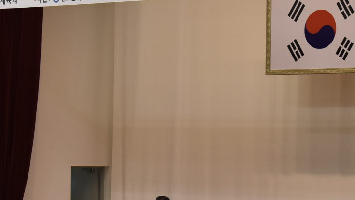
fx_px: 1535
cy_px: 213
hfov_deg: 13.2
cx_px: 169
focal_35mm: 163
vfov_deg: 7.4
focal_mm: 52
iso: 800
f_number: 4.5
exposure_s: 1/125
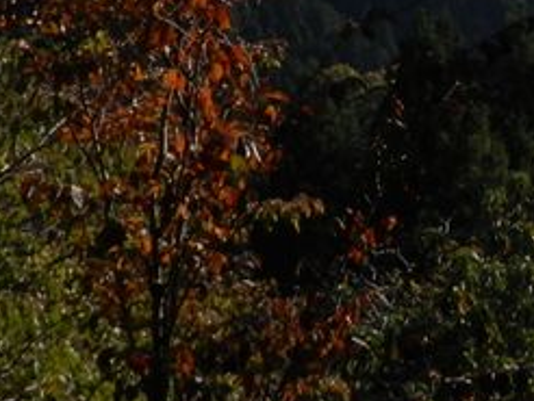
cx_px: 716
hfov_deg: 14.4
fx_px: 2007
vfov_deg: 11.1
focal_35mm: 130
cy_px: -171
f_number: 3.7
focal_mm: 7.3
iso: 80
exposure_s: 1/1000
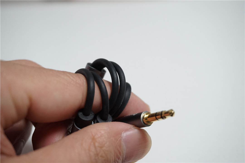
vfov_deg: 29.8
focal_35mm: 45
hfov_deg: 43.6
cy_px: 82
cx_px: 122
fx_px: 306
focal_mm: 30
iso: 1250
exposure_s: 1/60
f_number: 5
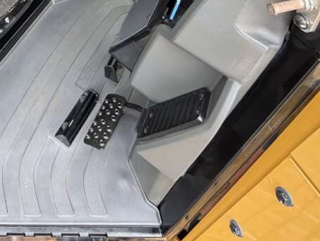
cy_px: -34
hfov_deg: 48.8
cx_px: 27
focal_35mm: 33
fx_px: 305
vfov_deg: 35.6
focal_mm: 2.22
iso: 250
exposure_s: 1/121
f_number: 2.2
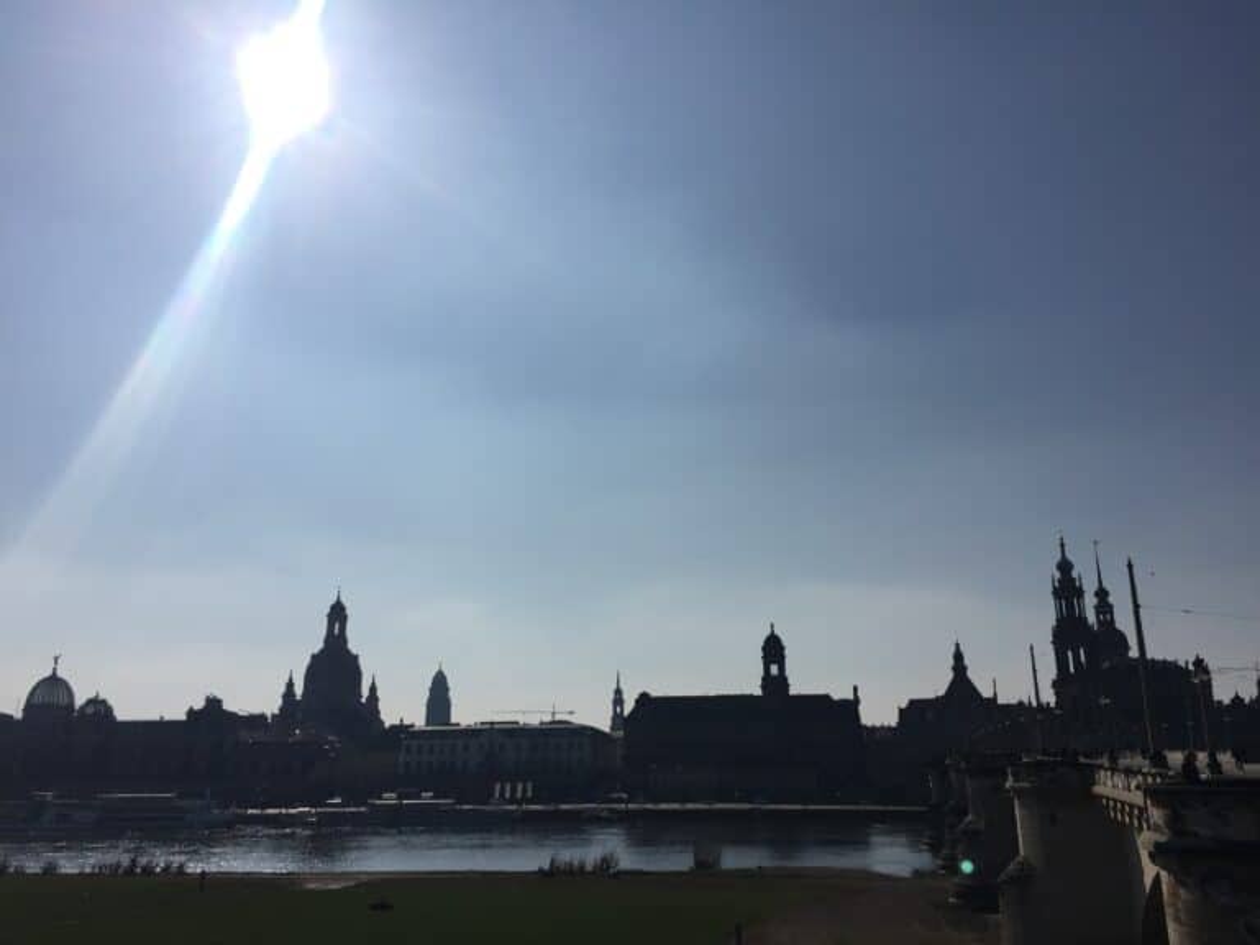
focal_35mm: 29
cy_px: 472
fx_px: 1056
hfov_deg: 61.7
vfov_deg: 48.2
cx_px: 630
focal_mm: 4.15
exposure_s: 1/20000
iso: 40
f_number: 2.2
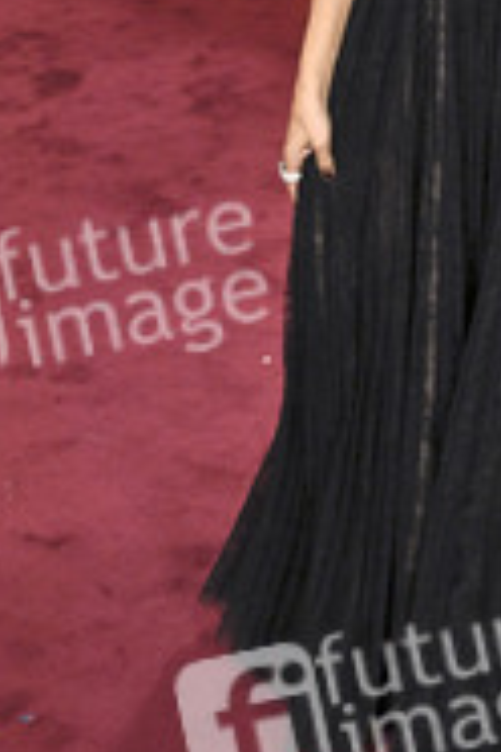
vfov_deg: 23.1
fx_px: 1795
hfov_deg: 15.6
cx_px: 501
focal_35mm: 86
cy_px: 97
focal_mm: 40
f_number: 5.6
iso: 2500
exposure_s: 1/320
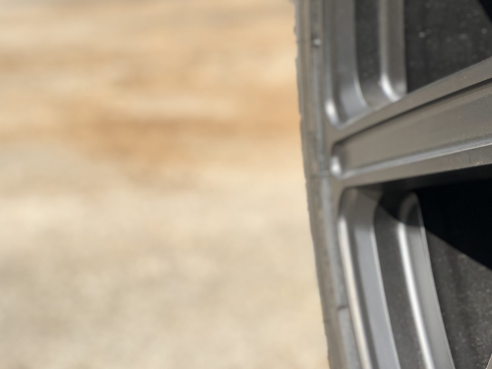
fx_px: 1521
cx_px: 478
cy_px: -7
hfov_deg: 18.0
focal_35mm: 107
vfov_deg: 13.6
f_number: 2.4
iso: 16
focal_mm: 6
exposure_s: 1/149
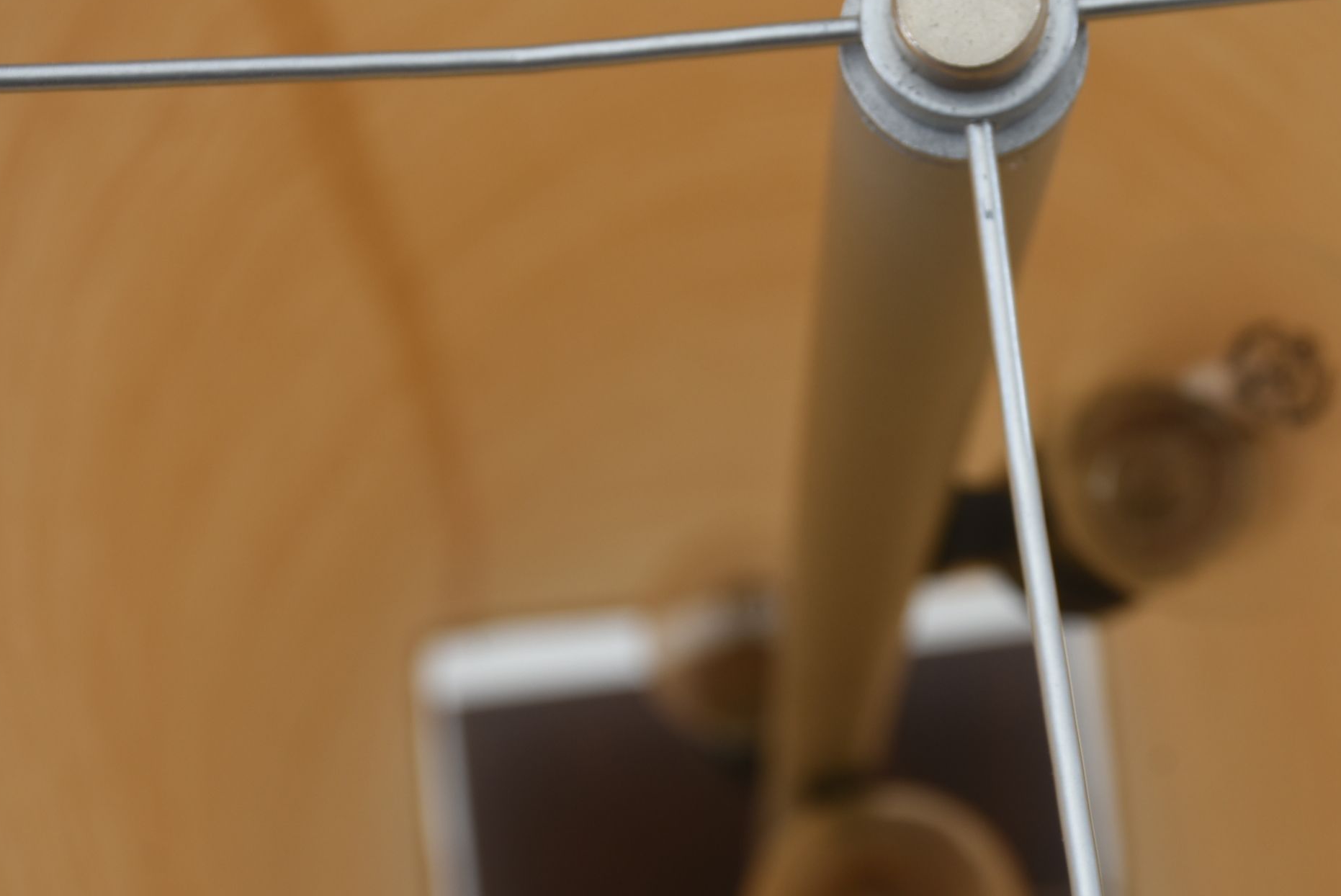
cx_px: 1021
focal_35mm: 135
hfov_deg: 15.1
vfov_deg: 10.2
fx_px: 5032
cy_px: 400
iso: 160
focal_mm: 56
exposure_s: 1/100
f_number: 9
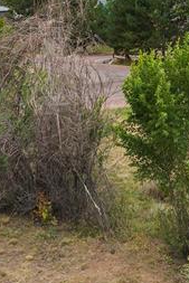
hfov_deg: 20.9
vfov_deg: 30.5
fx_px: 495
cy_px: 29
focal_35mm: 63
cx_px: 187
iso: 150
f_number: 2.8
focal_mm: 12.29
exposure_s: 1/1250
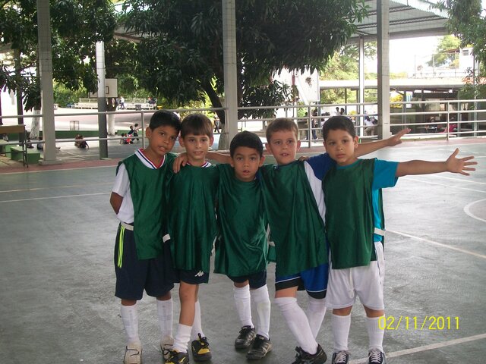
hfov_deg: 34.3
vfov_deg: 26.1
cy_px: 182
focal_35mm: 56
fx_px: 786
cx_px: 243
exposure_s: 1/80
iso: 80
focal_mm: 9.4
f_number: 3.4
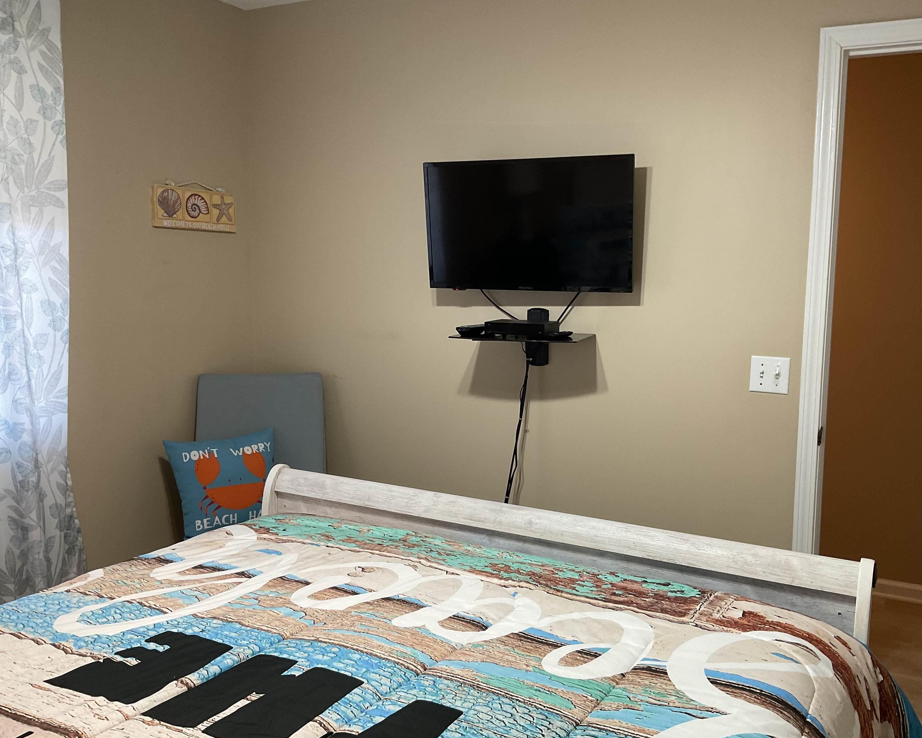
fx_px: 846
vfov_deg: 47.1
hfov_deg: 57.1
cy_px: 372
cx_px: 492
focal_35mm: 31
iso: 64
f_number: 1.8
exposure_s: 1/60
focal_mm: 3
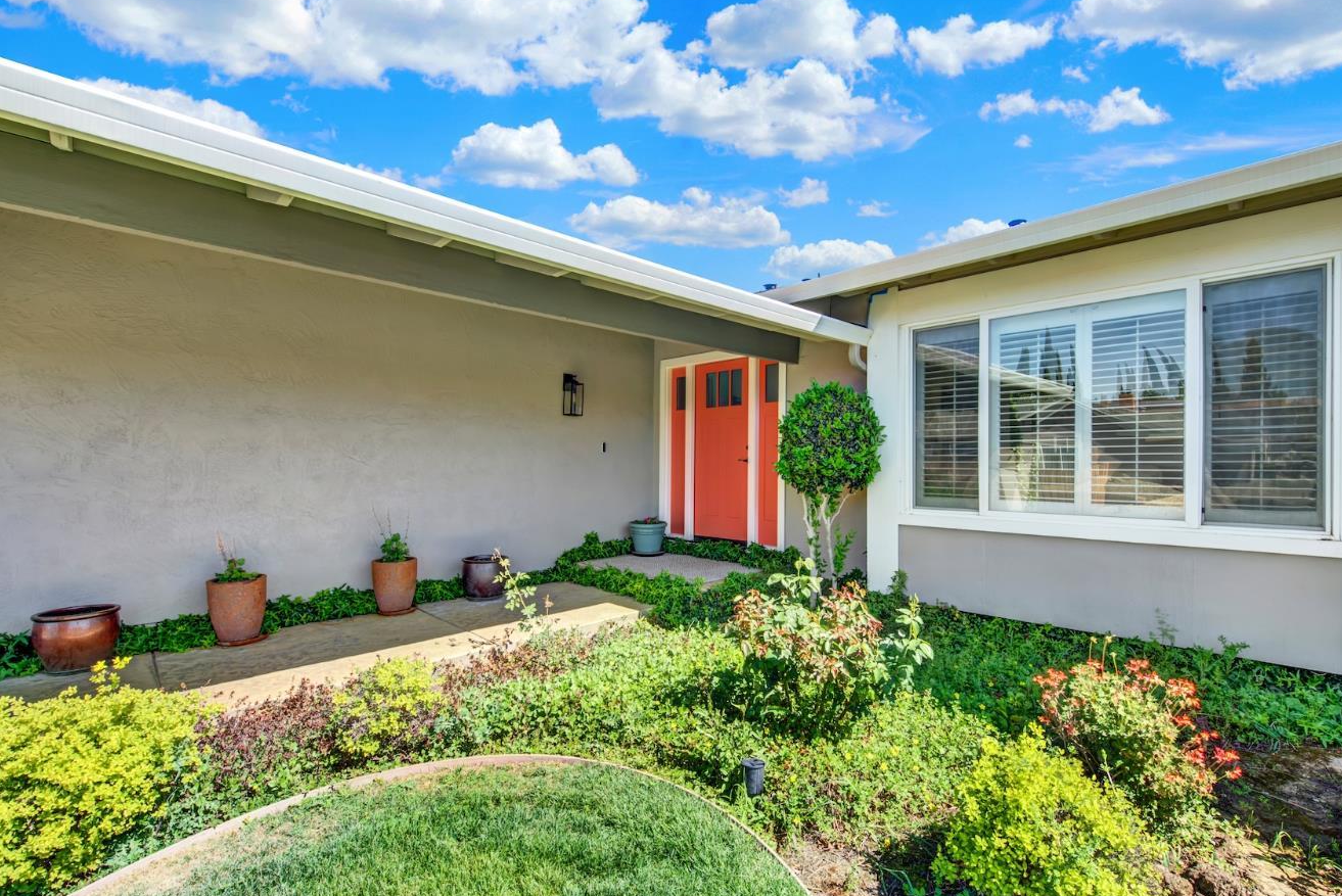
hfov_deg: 96.6
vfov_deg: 73.8
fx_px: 597
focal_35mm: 16
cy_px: 464
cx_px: 716
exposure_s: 1/30
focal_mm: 14
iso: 100
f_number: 14
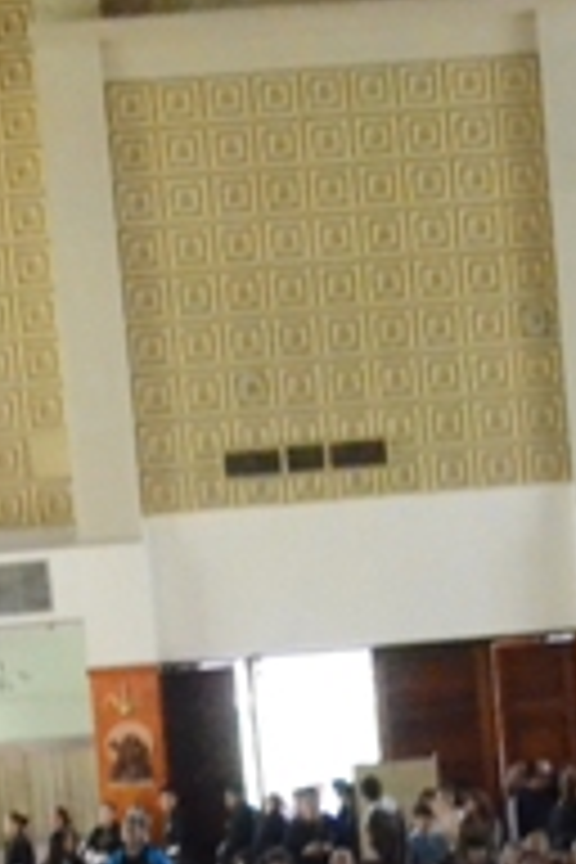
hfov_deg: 9.4
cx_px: 684
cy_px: 1278
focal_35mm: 144
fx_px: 3456
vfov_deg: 13.5
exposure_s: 1/60
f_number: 5
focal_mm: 18
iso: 6400
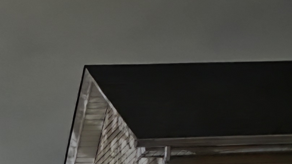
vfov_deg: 9.2
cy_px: 329
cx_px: -214
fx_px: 960
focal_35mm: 124
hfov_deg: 15.2
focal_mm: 6.3
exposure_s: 1/6.32
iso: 3200
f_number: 1.7
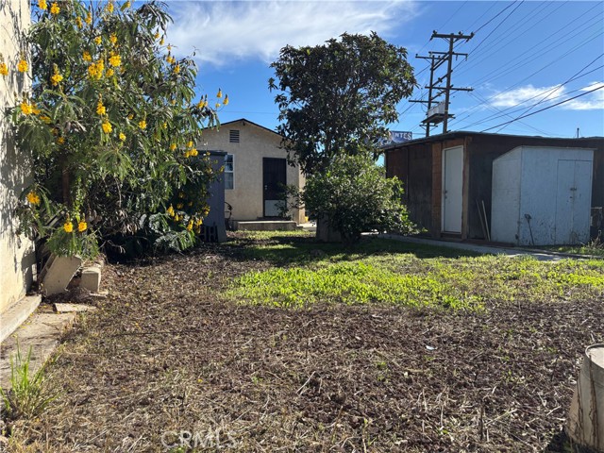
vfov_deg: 53.1
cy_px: 226
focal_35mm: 26
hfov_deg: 67.3
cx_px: 302
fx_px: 454
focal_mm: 5.96
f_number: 1.6
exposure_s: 1/1876
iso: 50
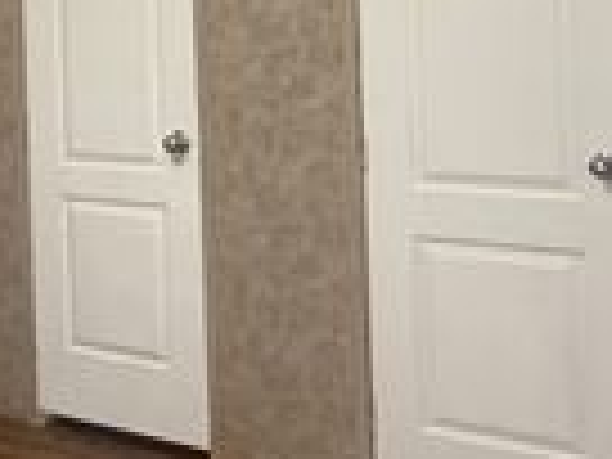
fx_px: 1273
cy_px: 16
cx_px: -252
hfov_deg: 23.0
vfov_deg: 19.9
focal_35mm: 72
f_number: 2.2
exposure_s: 1/60
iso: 500
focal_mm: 2.22
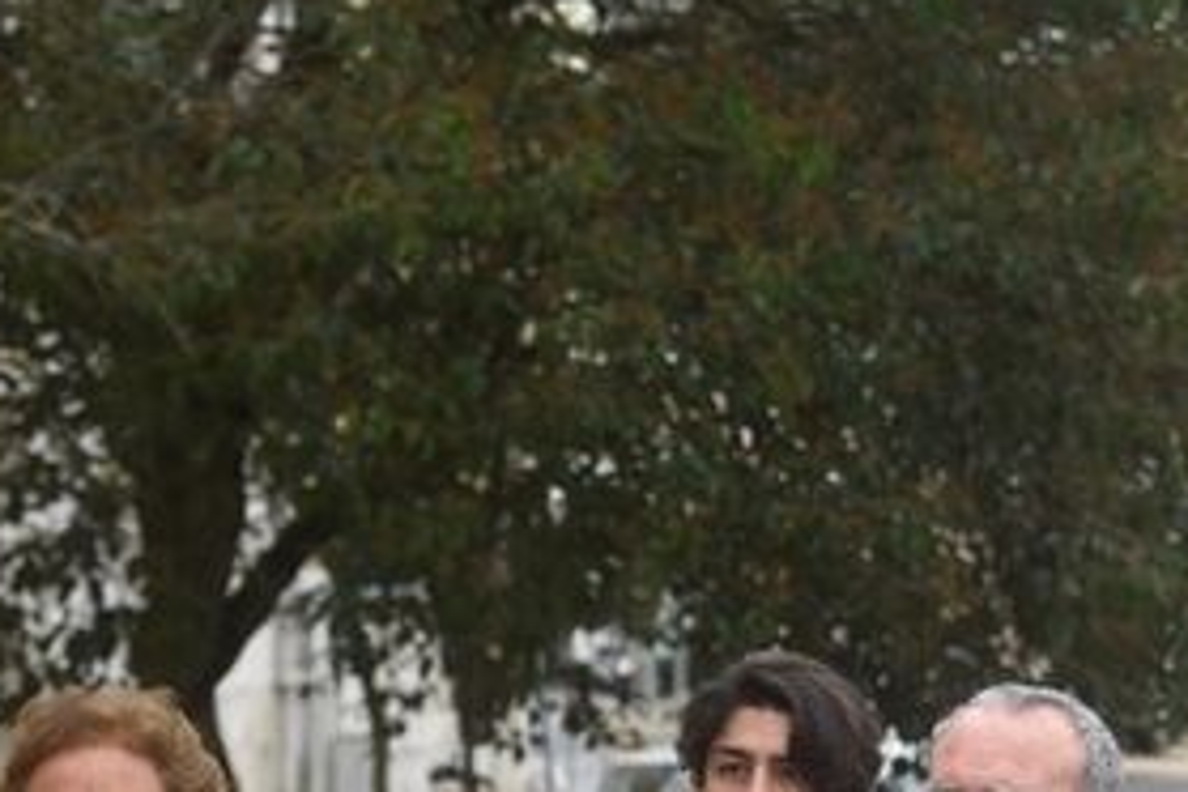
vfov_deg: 6.8
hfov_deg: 10.3
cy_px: 1113
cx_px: 839
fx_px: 6599
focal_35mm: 200
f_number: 4.5
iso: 250
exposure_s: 1/640
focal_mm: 70
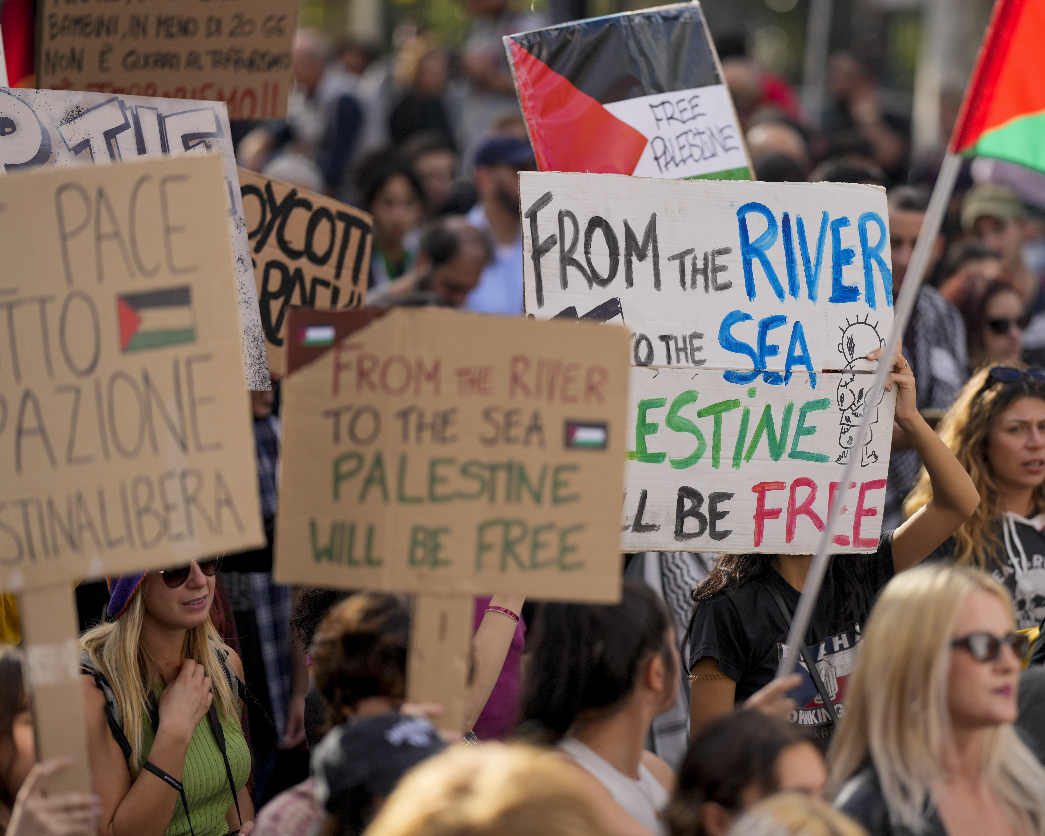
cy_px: 461
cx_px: 701
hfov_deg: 10.9
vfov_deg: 8.7
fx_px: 5475
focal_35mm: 177
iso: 160
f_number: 1.8
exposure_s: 1/4000
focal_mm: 135
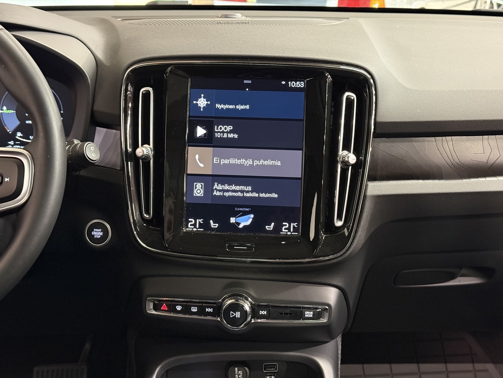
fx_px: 697
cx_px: 252
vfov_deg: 30.3
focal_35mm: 48
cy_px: 189
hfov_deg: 39.7
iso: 500
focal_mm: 6.76
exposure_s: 1/36
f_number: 1.78
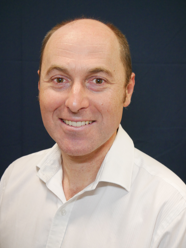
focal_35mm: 57
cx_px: 96
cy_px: 125
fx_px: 408
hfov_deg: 25.7
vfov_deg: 33.8
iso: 2000
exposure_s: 1/60
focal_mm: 27
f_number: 4.6
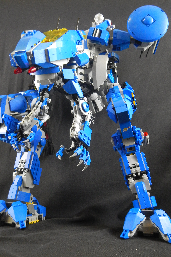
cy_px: 130
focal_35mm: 35
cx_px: 78
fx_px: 249
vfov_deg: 54.4
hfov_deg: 37.8
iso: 800
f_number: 3.9
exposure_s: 1/8
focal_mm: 5.9
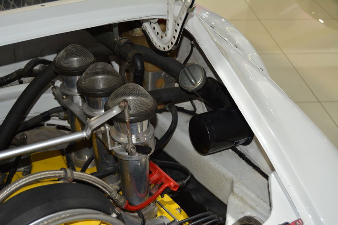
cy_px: 112
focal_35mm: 48
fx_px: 451
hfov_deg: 41.1
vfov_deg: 28.1
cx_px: 169
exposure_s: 1/60
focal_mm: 32
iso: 560
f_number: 4.5
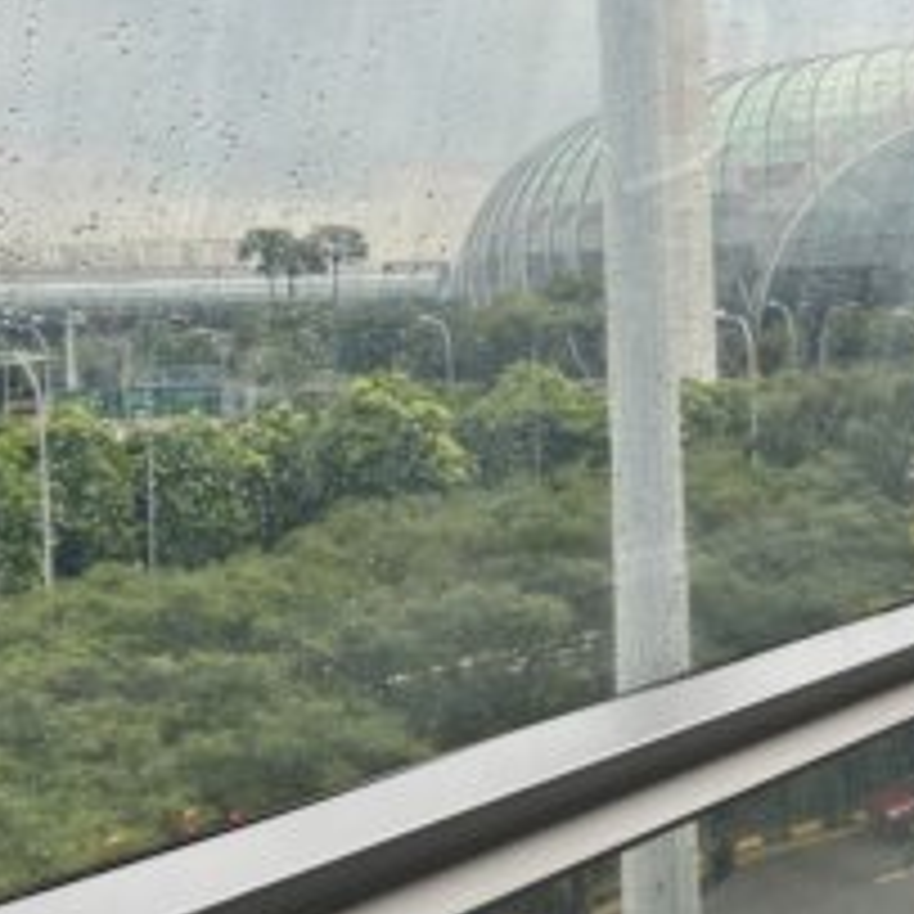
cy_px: 315
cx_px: 646
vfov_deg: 26.8
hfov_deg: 26.6
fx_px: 1912
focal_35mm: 64
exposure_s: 1/1238
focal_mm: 6.76
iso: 100
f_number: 1.78
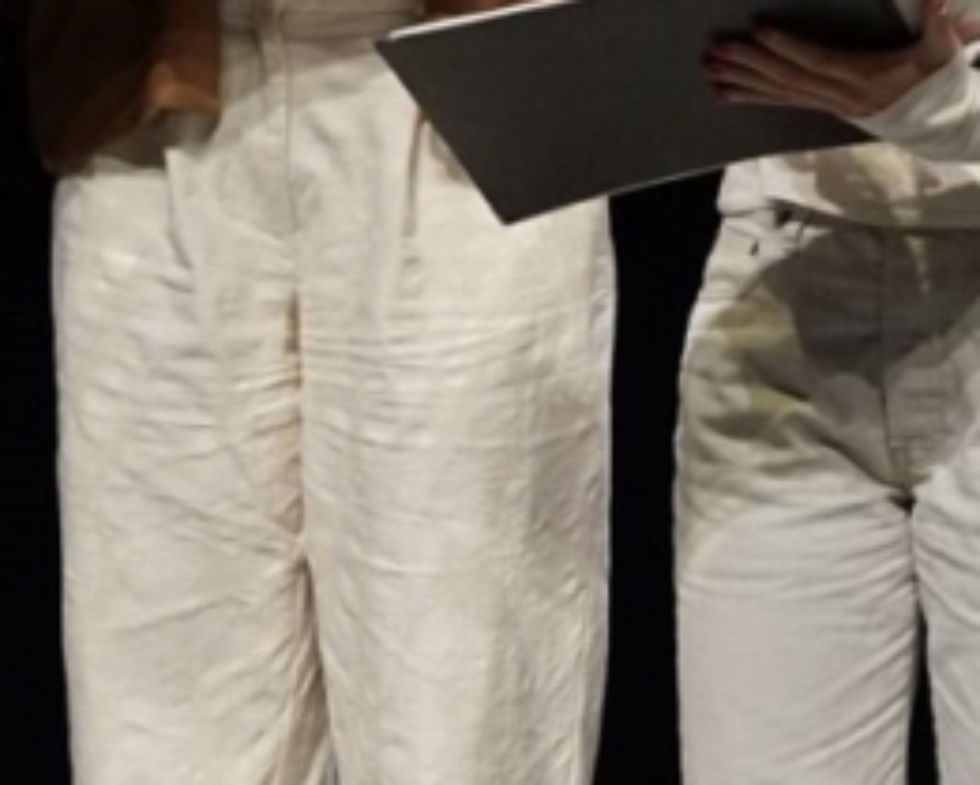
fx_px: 5223
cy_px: -167
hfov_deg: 10.3
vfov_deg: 8.5
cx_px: 1603
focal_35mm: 180
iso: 3200
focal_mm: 50
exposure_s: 1/160
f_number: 4
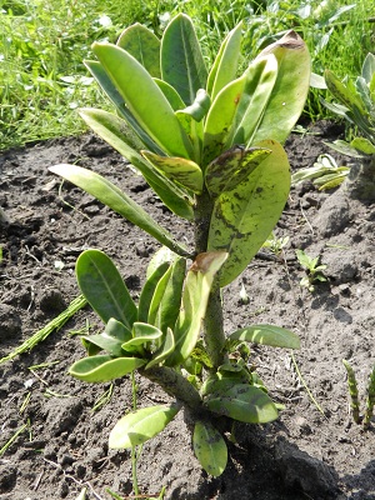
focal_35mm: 23
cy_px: 250
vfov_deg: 73.9
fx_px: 332
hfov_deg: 58.9
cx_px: 188
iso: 160
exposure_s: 1/800
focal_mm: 4
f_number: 3.4
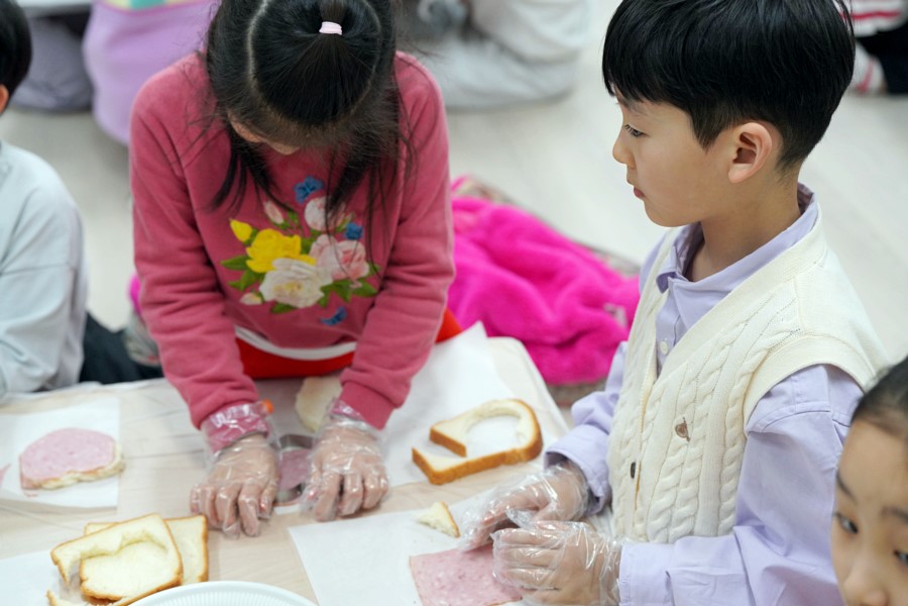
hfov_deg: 28.8
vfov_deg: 19.5
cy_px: 303
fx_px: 1765
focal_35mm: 70
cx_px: 454
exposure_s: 1/160
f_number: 4
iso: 1600
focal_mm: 70
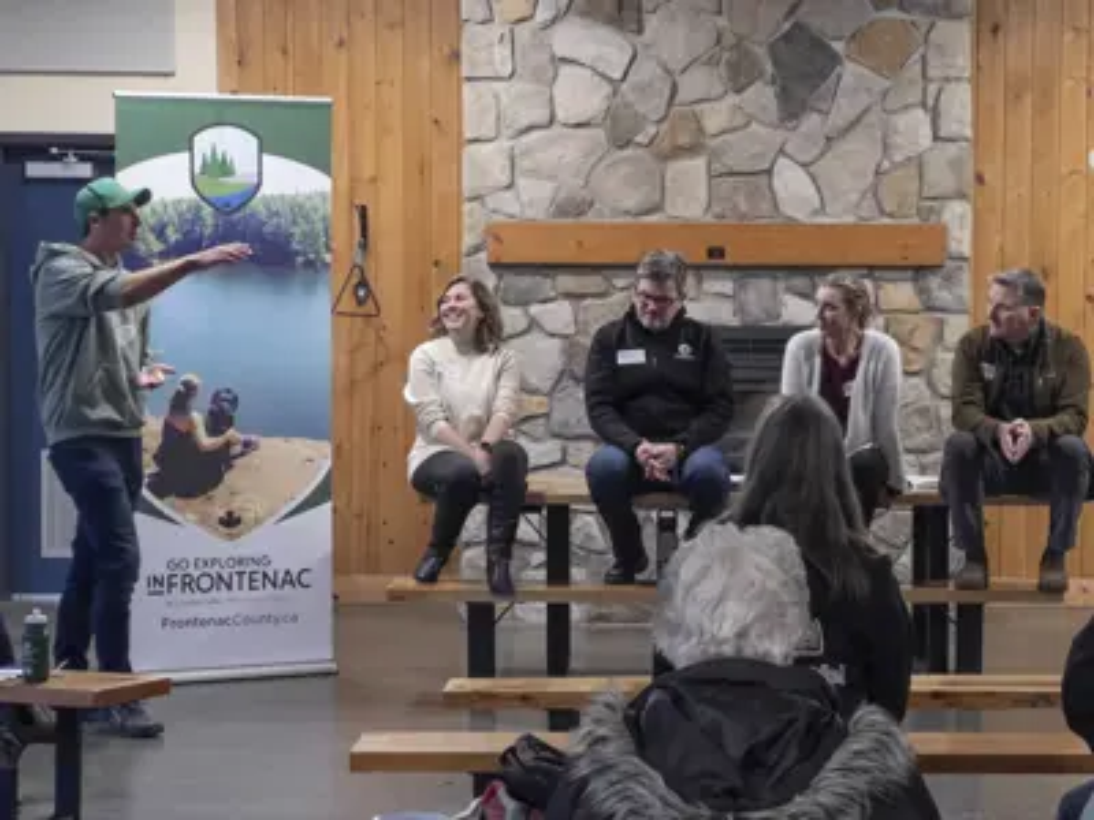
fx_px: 2433
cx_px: 547
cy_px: 410
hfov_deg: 25.3
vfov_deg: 19.1
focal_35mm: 77
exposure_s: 1/40
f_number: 2.8
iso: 500
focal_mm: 9
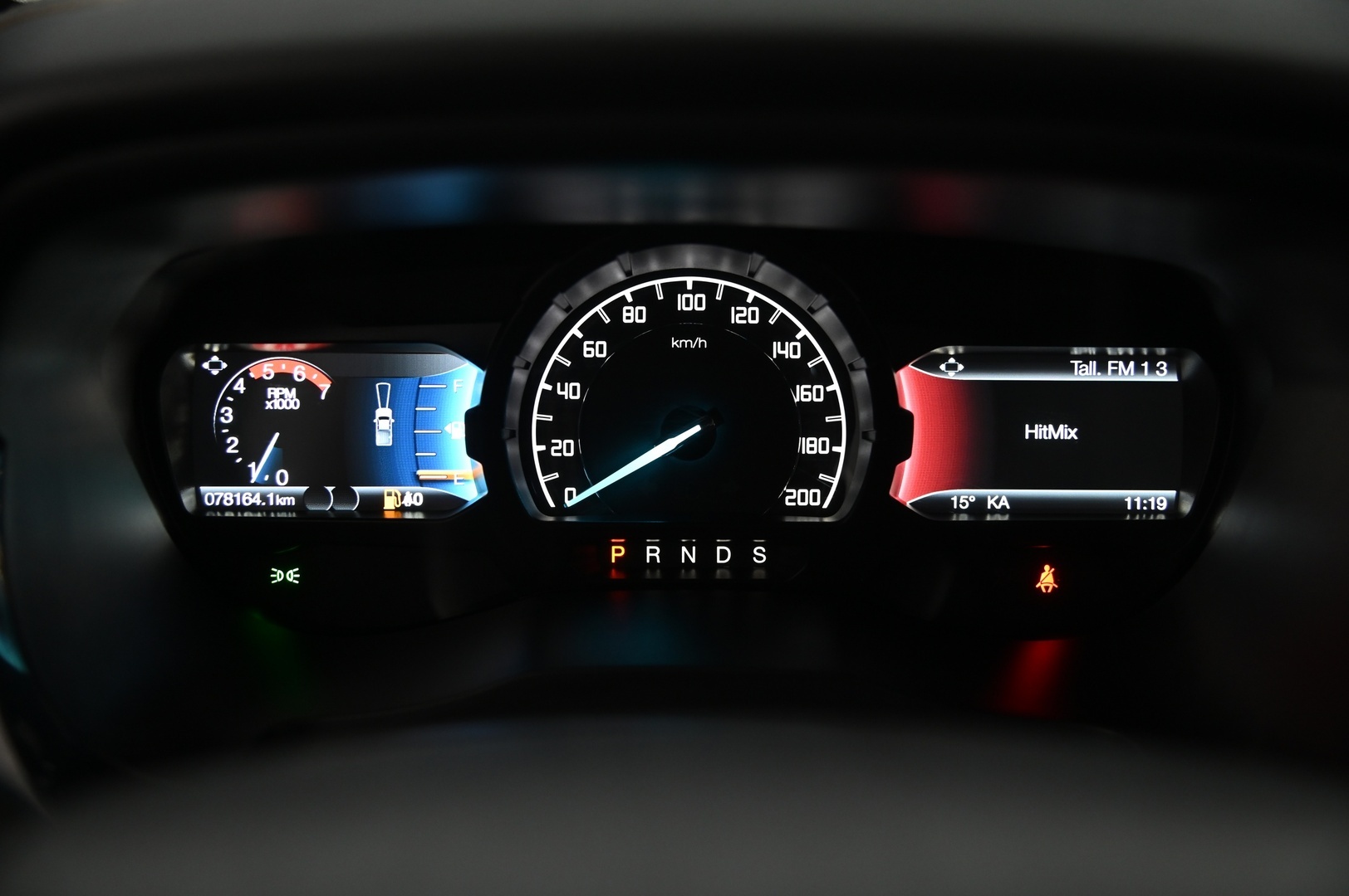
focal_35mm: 38
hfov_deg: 50.7
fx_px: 1423
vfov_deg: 35.0
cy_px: 448
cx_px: 674
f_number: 4
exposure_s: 1/30
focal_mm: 38
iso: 2000
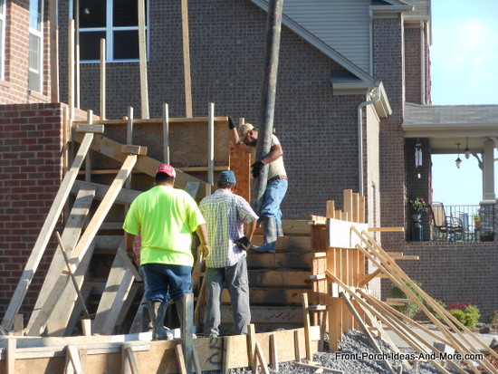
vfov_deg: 12.4
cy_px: 187
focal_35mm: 120
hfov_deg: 16.4
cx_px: 249
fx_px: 1727
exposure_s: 1/125
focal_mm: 21.5
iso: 80
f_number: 5.4
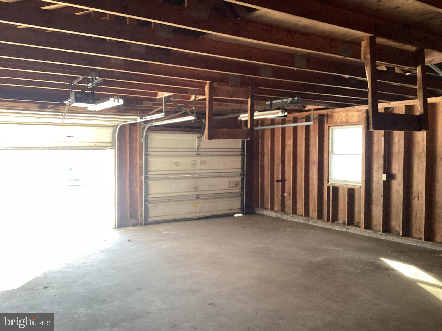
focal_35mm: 31
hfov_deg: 58.4
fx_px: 396
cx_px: 221
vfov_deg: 45.4
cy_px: 166
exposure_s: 1/60
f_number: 2.4
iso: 64
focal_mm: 3.3
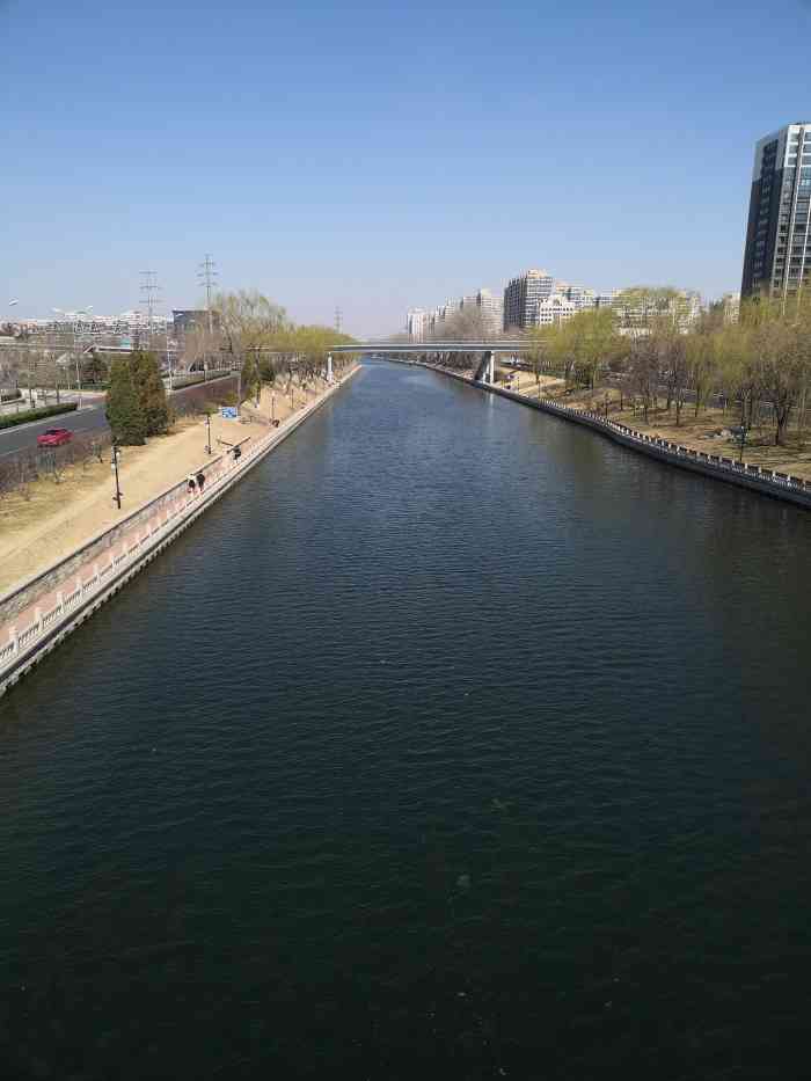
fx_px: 812
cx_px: 406
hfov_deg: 53.1
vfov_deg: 67.3
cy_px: 540
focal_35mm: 26
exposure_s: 1/2000
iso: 50
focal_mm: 4.75
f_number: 1.8
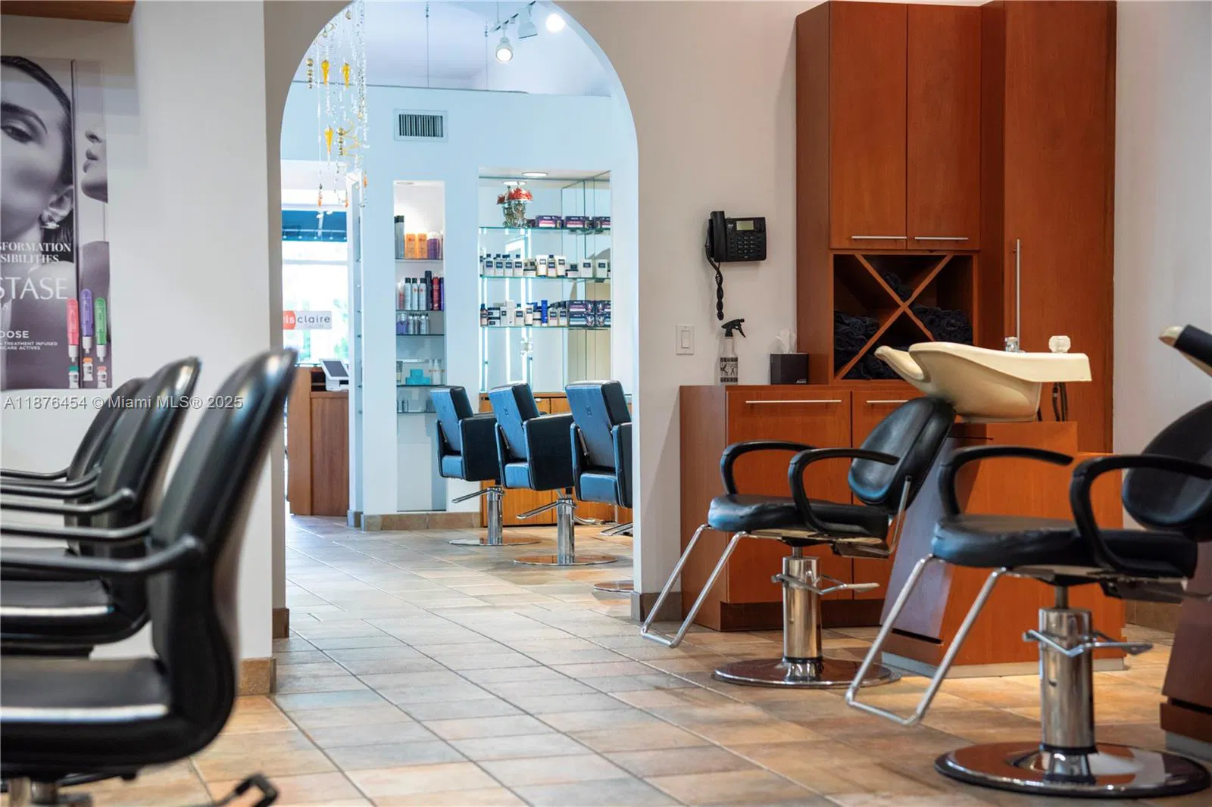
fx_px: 1952
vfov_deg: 23.4
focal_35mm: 58
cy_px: 404
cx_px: 606
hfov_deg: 34.5
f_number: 4
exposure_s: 1/80
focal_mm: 58
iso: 1000
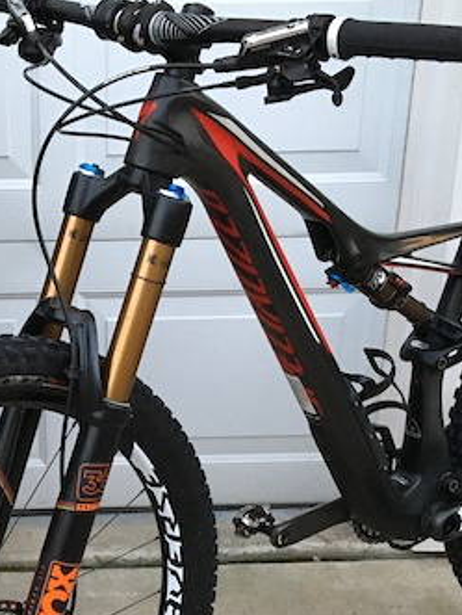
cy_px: 465
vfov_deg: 27.4
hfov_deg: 20.8
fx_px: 1243
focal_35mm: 70
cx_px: 80
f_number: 2.2
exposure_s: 1/30
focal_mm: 4.15
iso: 160
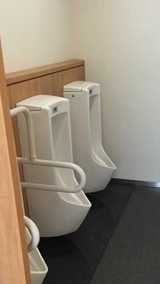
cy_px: 186
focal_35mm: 44
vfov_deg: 45.8
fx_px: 332
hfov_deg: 26.7
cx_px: 122
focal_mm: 4.15
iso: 160
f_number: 2.2
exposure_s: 1/30
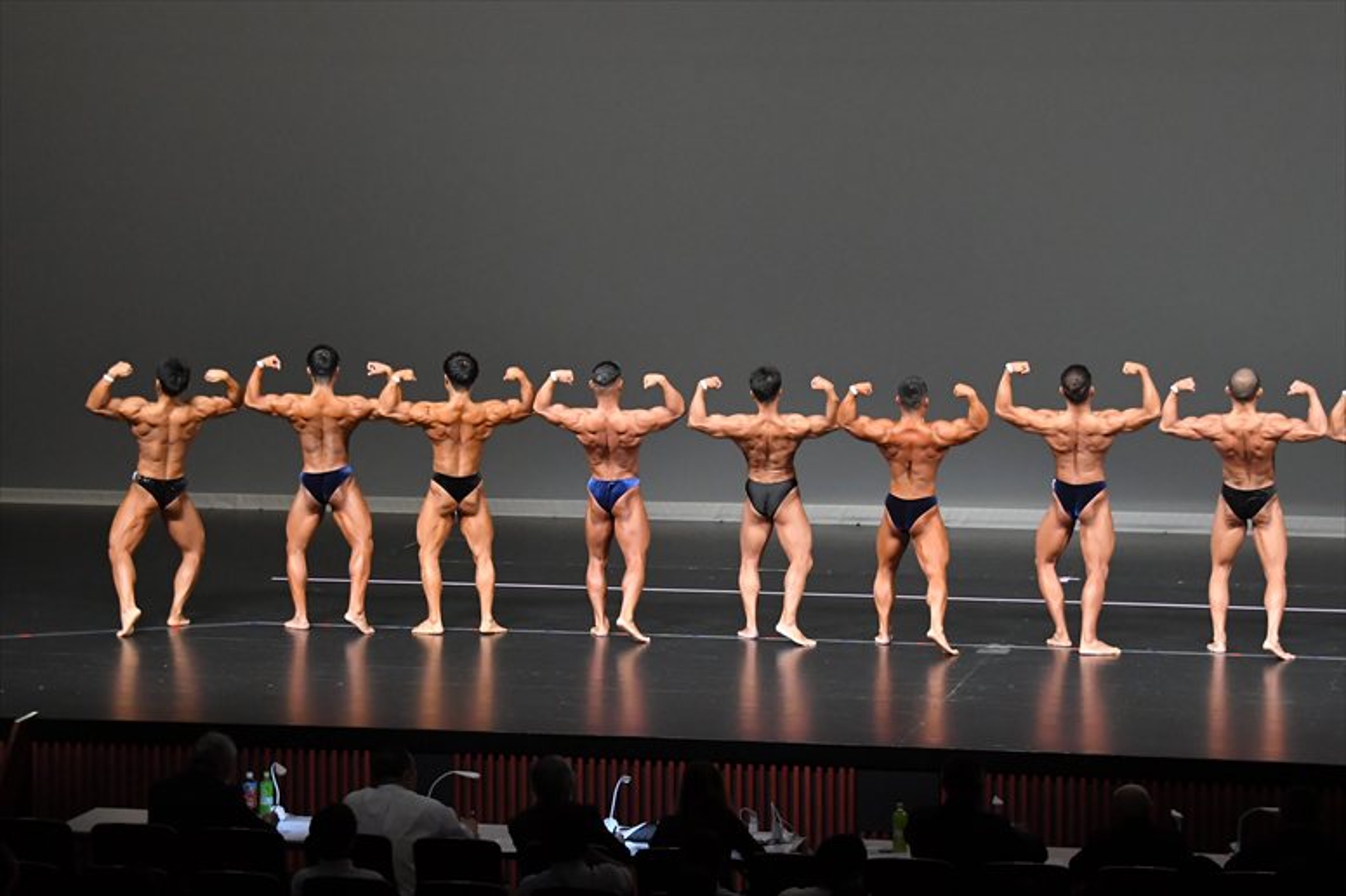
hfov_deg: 16.1
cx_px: 673
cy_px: 448
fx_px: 4746
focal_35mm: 127
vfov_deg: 10.8
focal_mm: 85
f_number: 5.6
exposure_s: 1/400
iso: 5000
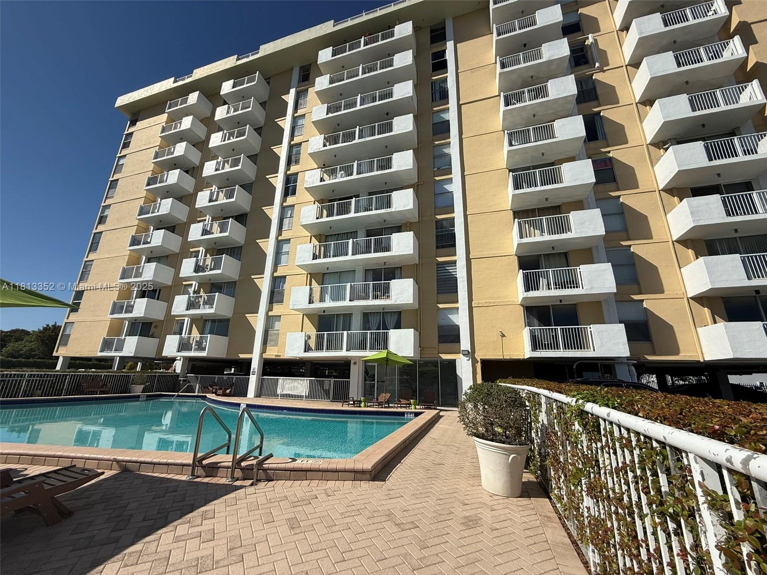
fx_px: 310
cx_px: 384
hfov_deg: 102.1
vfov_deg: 85.7
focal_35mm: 14
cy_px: 288
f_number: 2.2
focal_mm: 2.22
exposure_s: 1/3891
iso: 50
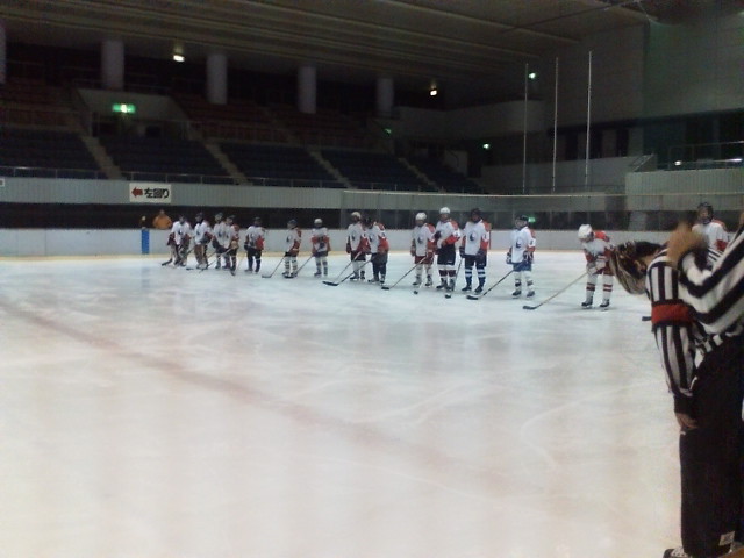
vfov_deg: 48.2
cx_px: 372
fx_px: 623
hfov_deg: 61.7
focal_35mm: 29
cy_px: 279
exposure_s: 1/83.3
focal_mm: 3.73
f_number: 3.5
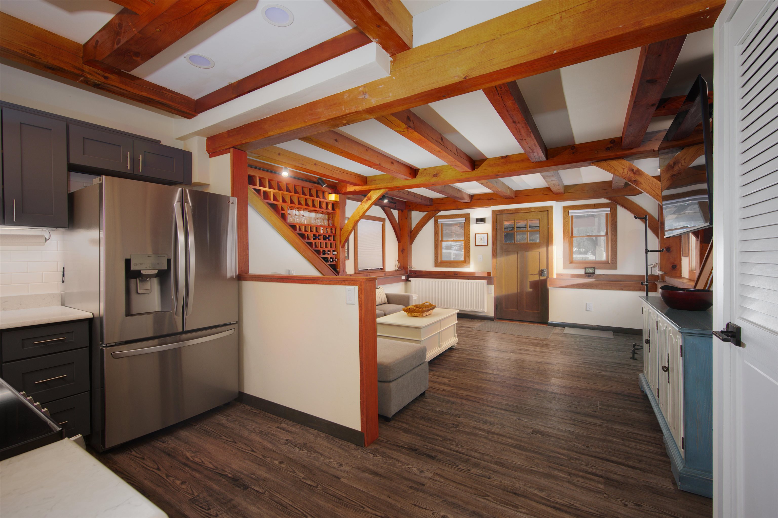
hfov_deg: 98.6
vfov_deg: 75.5
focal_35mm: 16
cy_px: 259
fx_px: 335
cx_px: 389
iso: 320
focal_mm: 15.5
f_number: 7.1
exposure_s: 1/1.25
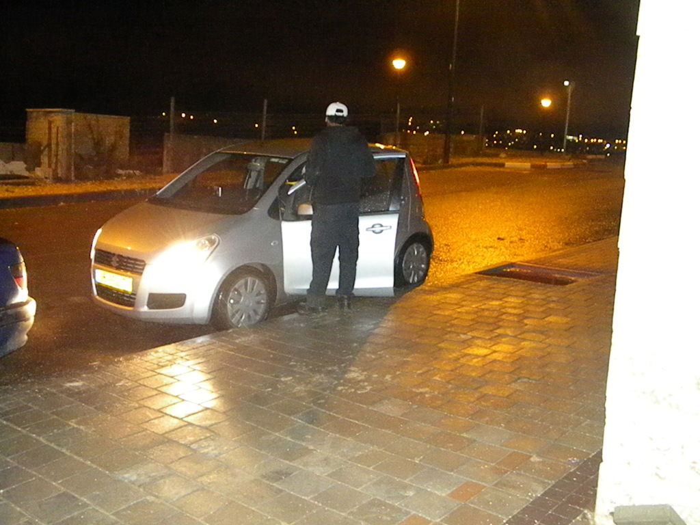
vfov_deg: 39.7
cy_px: 262
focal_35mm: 36
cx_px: 350
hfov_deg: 51.4
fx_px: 728
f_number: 3.7
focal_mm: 6.4
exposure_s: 1/30
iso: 3200
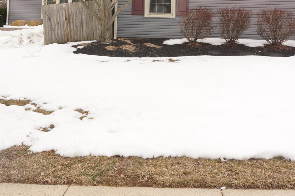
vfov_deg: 25.1
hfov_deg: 38.2
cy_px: 16
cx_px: 141
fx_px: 426
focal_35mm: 52
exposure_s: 1/100
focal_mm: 16
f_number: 8
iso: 200
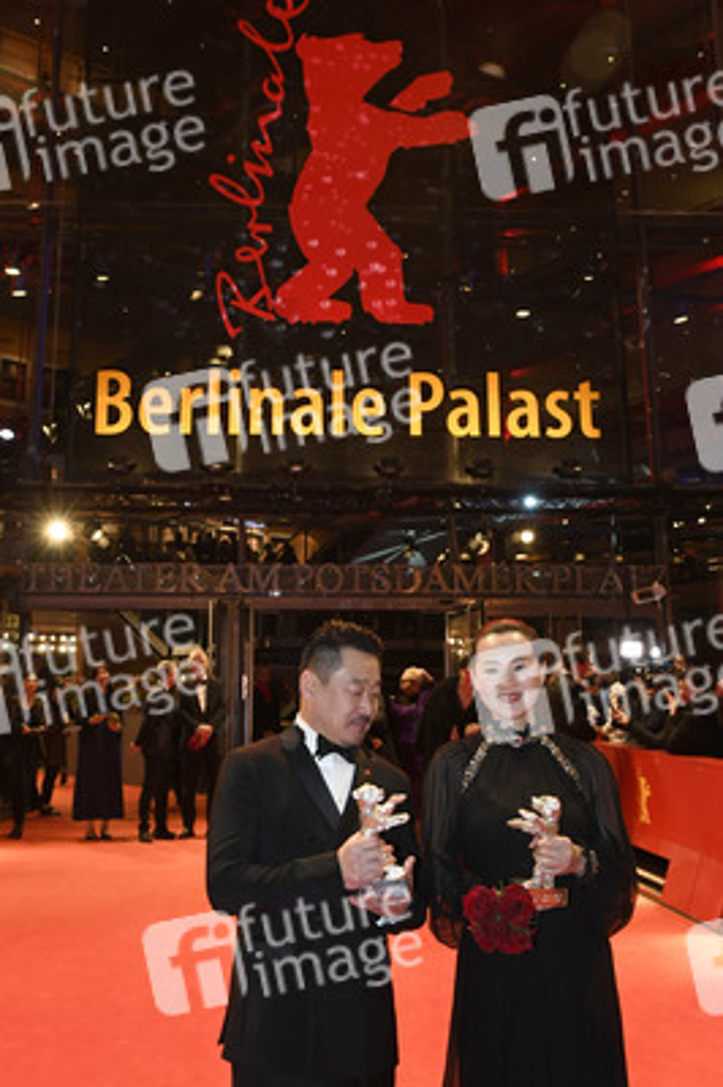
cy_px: 544
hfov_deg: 43.5
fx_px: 905
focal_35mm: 30
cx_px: 362
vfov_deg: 62.0
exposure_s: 1/125
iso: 1600
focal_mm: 20
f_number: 6.3
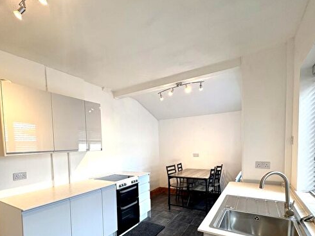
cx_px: 130
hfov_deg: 81.0
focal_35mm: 20
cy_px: 156
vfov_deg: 64.5
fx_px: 182
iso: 100
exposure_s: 1/99
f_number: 2.2
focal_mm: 2.22
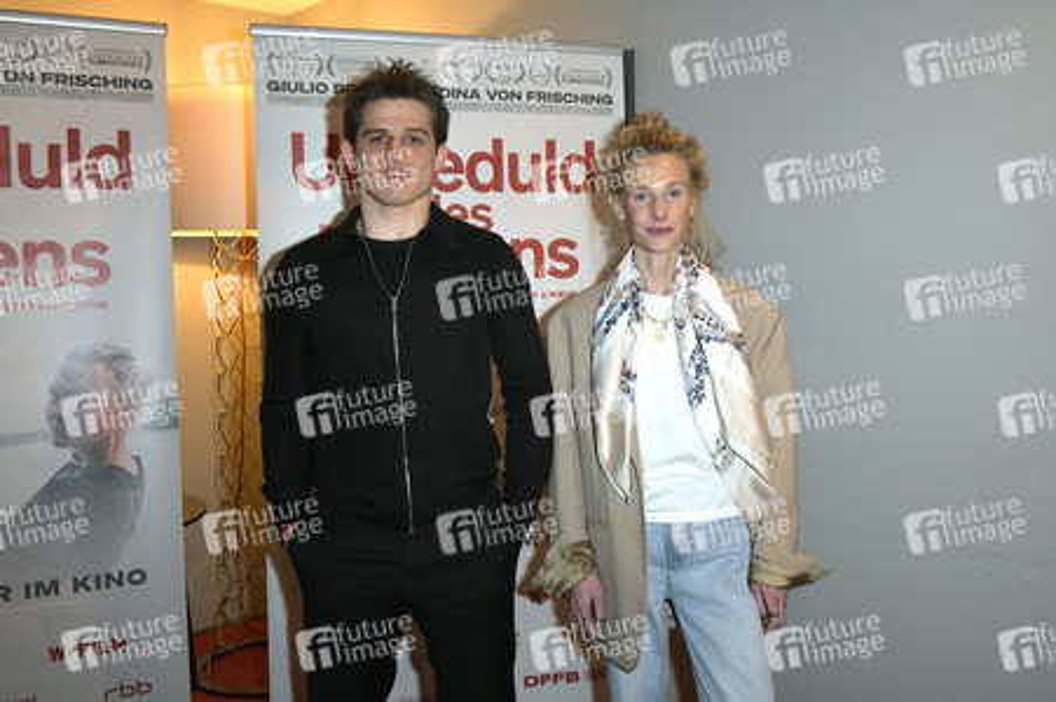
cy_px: 351
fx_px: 938
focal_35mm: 32
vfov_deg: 41.1
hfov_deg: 58.8
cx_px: 528
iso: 2000
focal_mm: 32
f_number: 6.3
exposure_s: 1/200
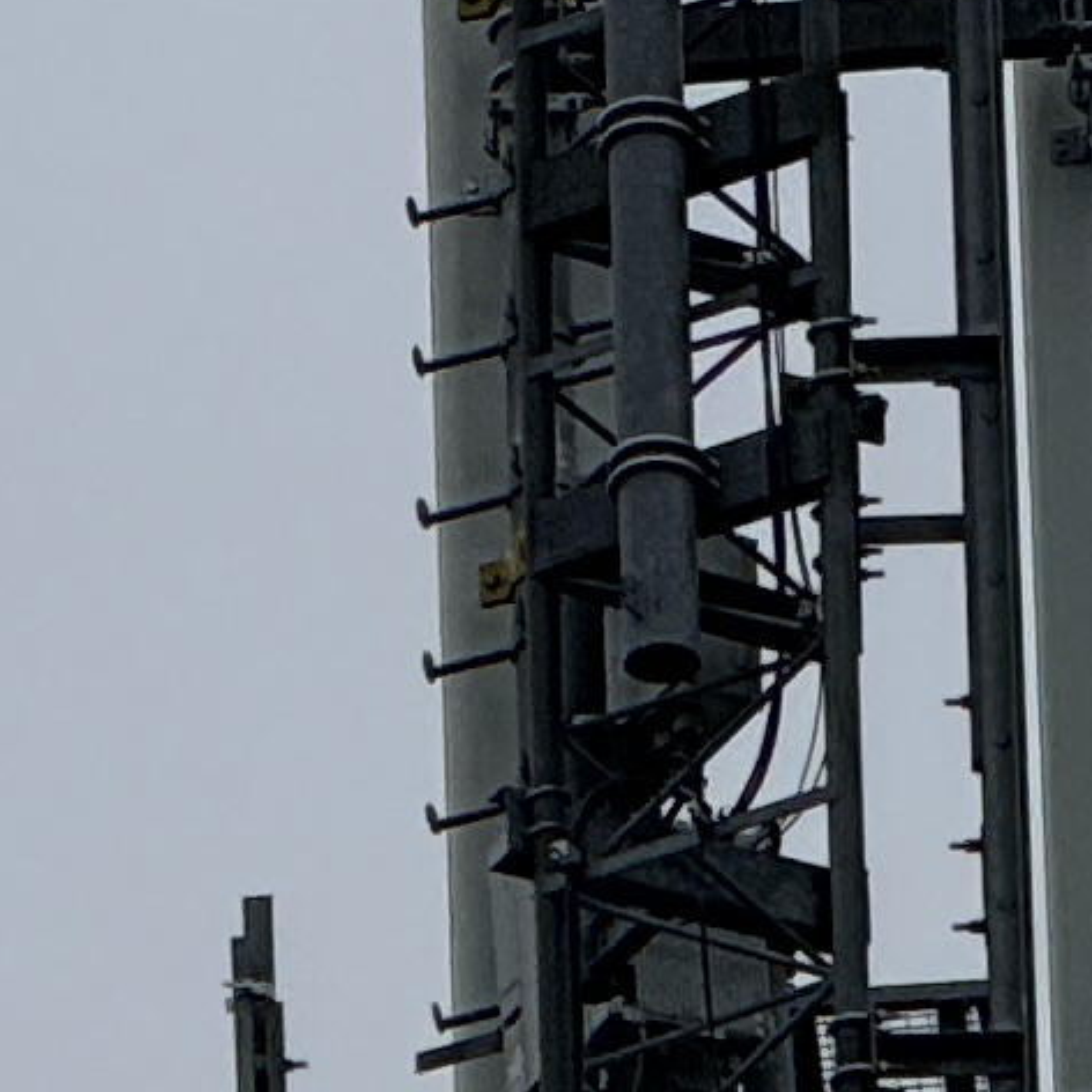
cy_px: 2
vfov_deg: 1.9
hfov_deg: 1.9
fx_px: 32371
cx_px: -484
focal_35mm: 907
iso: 50
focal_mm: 15.66
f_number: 2.8
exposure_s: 1/1167
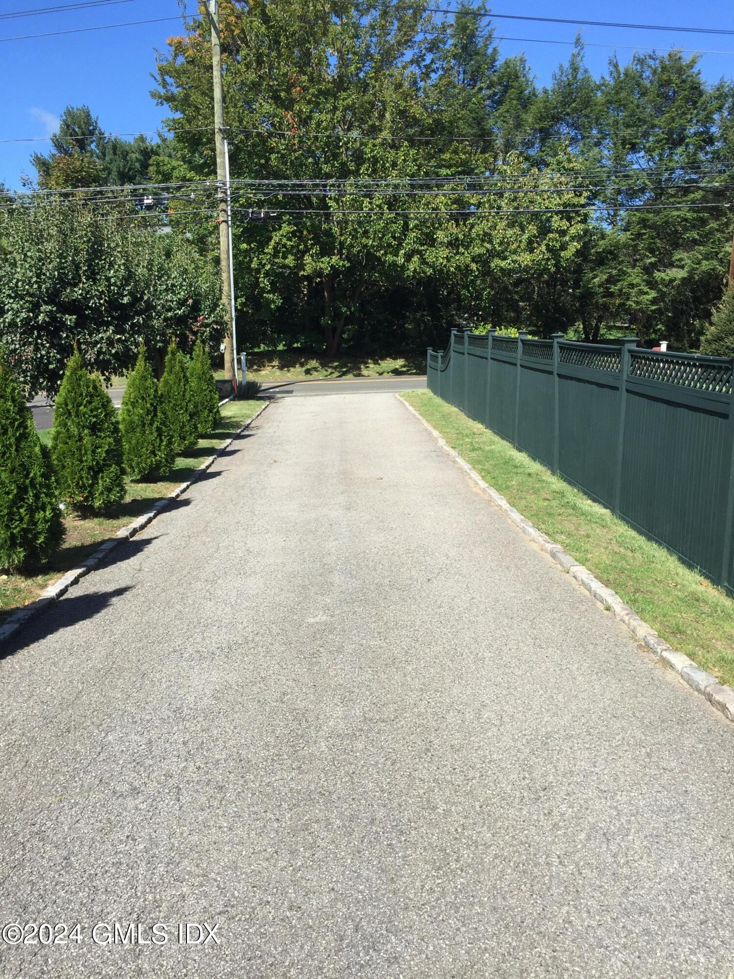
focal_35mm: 29
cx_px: 367
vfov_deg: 61.7
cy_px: 490
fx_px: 820
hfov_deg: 48.2
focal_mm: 4.15
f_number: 2.2
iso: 32
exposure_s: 1/1319
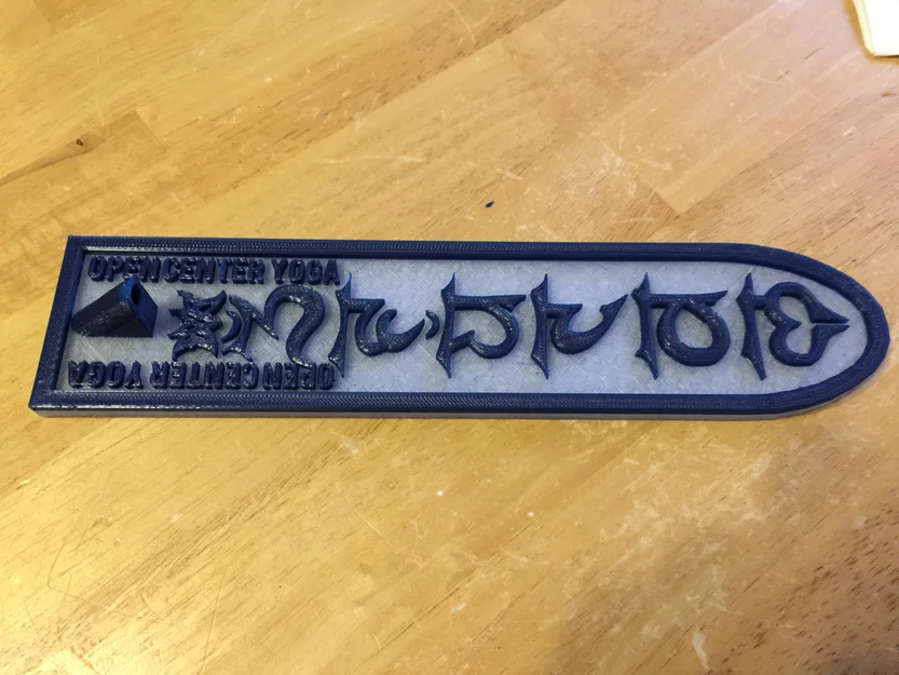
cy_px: 338
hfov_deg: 61.7
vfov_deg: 48.2
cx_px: 450
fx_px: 753
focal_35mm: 29
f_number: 2.2
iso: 100
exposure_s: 1/4
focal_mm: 4.15
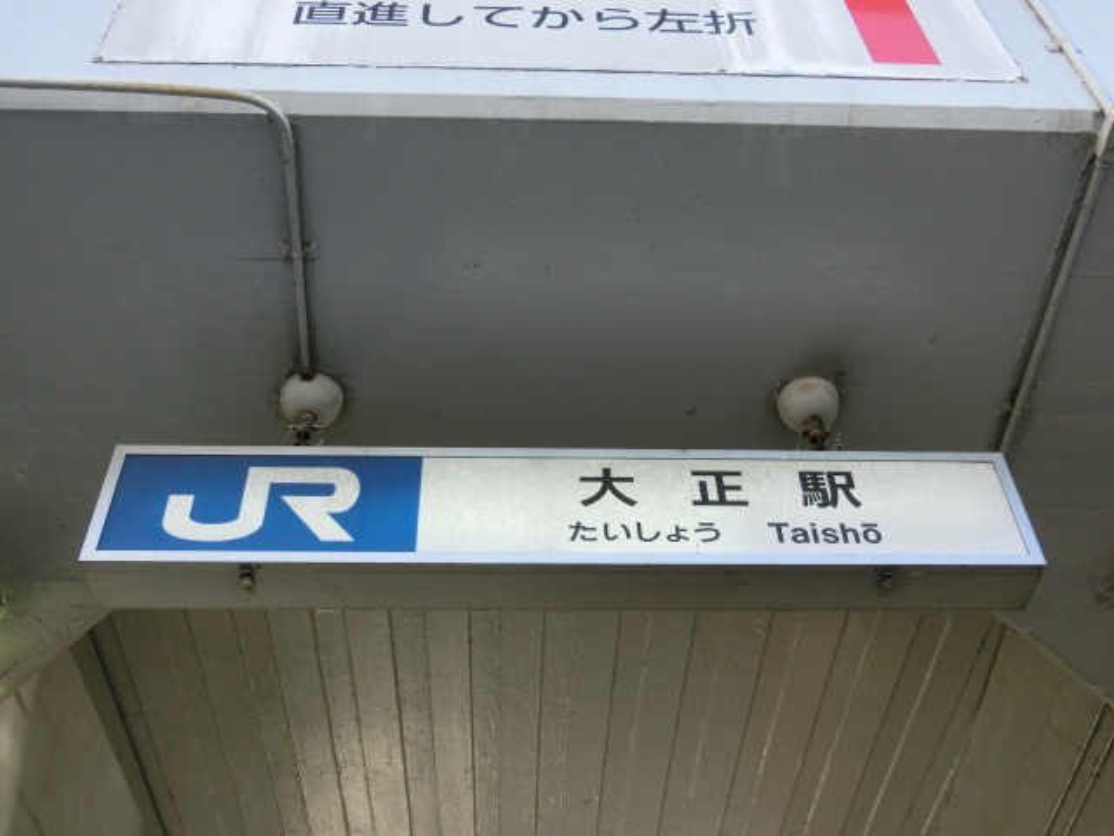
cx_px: 557
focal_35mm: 39
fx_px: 1255
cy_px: 418
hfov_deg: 47.9
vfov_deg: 36.8
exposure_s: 1/125
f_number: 4.1
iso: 100
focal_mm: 6.9
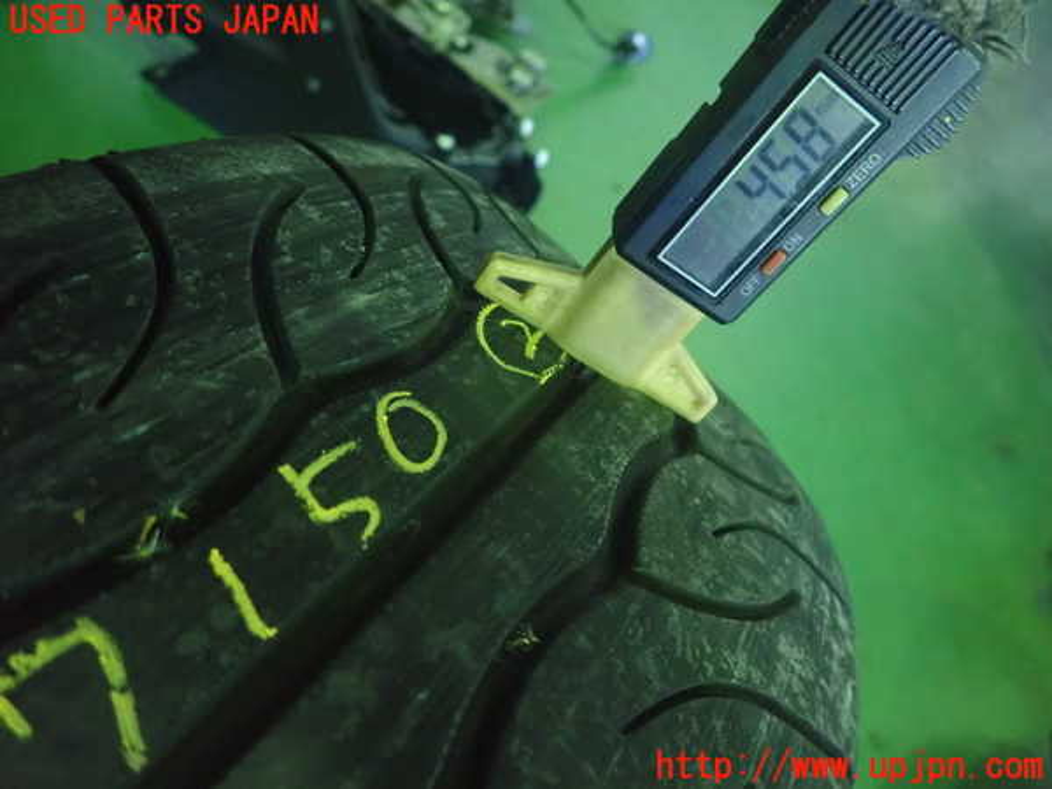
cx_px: 526
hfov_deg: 69.4
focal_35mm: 25
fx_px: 760
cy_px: 394
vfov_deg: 54.9
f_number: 2
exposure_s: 1/40
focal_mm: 4.5
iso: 1250
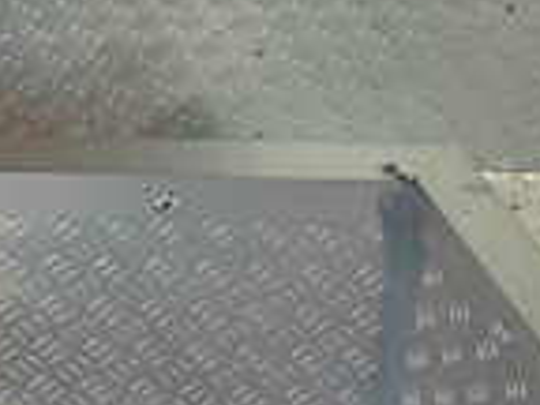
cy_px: -495
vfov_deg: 10.3
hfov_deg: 11.6
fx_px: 1997
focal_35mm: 128
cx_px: -878
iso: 3016
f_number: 1.9
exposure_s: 1/50
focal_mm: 5.52
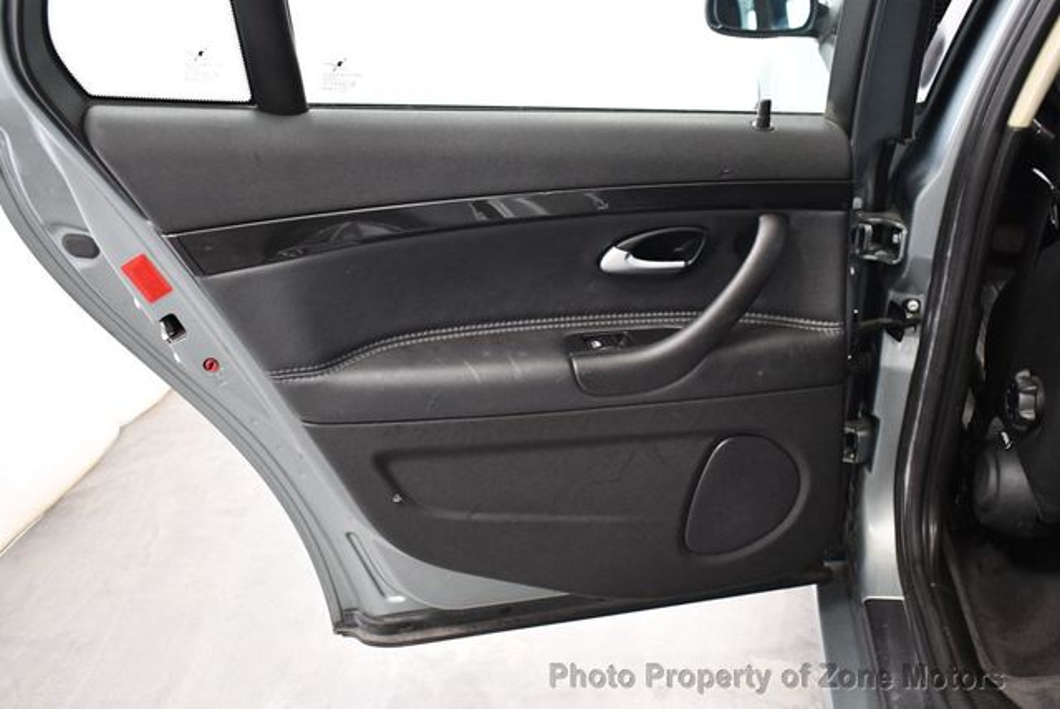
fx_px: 1061
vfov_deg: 36.9
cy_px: 354
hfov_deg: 53.1
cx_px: 530
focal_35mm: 36
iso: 3200
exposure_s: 1/100
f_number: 3.5
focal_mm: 18
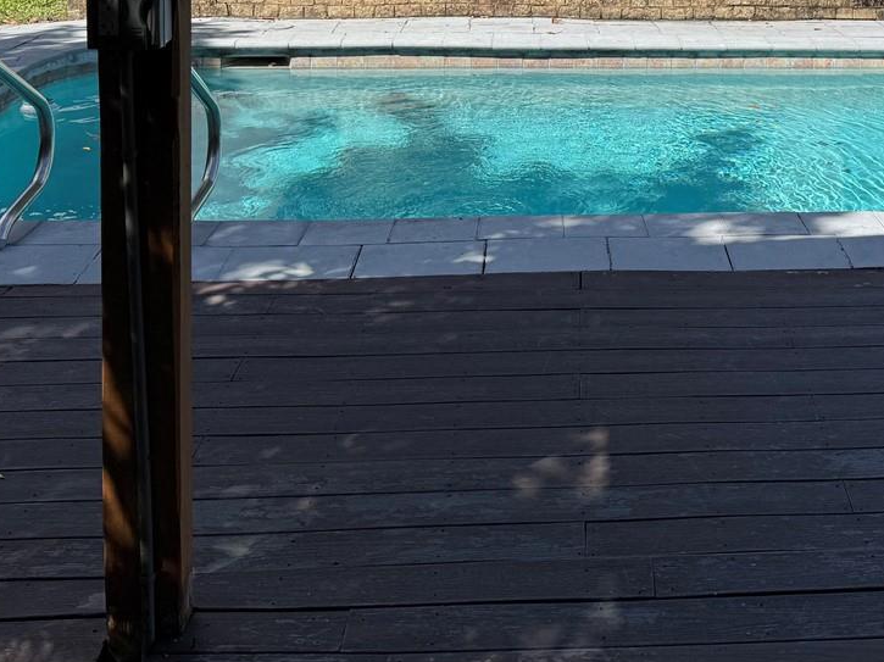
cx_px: 746
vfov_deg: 25.6
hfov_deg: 34.7
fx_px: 1353
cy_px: -57
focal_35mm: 53
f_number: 1.78
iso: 80
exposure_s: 1/4950
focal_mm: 6.76
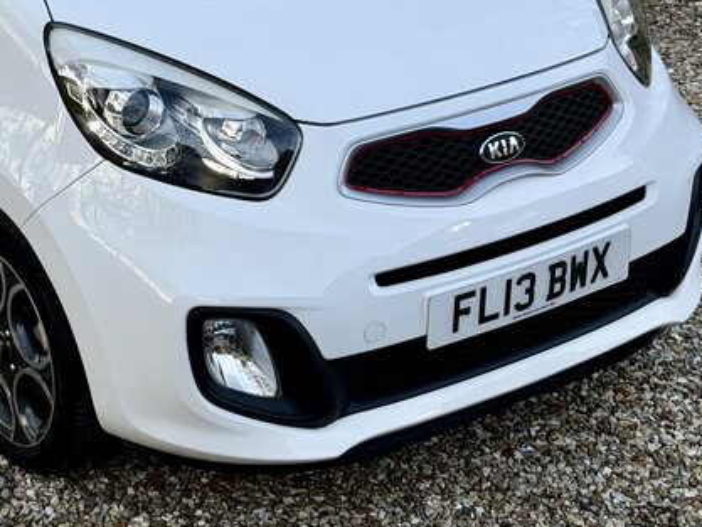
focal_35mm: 92
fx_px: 1866
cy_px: 125
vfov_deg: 16.0
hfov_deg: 21.1
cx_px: 162
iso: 64
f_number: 1.78
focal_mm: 6.76
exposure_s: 1/646
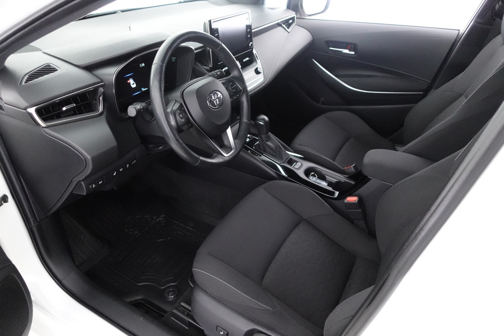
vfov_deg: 53.1
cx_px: 252
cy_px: 168
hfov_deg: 73.7
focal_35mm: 24
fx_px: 336
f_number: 1.8
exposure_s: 1/60
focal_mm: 9.4
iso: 3200
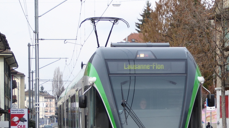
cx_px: 162
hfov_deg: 10.0
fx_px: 1311
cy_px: 112
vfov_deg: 5.6
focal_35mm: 216
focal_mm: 19
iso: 80
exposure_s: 1/200
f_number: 5.1
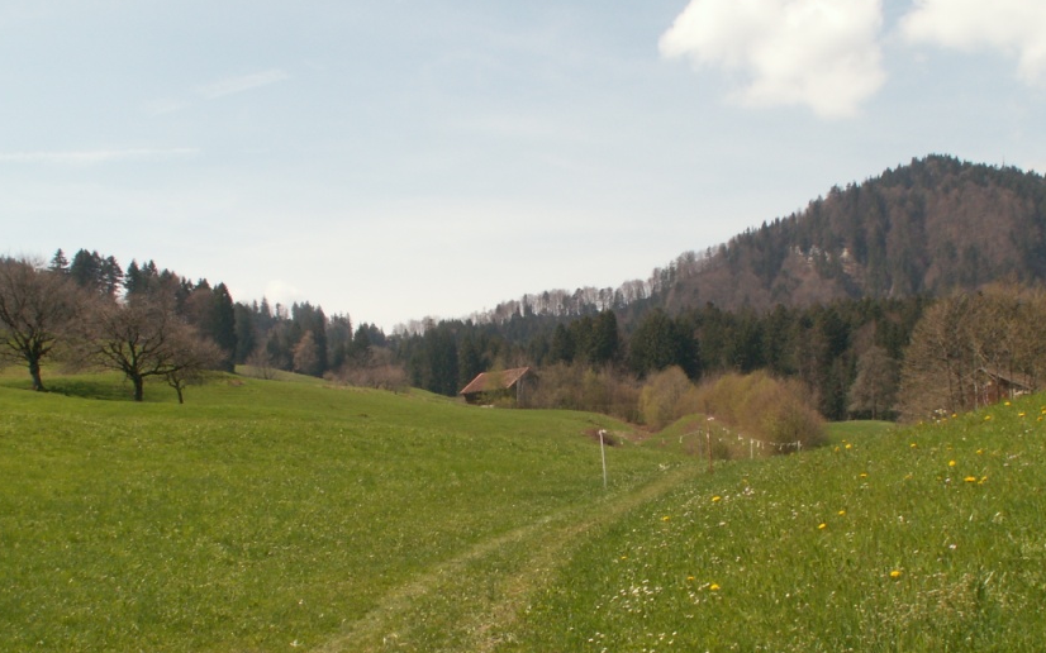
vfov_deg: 27.8
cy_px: 430
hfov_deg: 43.4
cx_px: 593
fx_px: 1311
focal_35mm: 46
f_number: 6.3
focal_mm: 5.86
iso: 50
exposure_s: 1/200
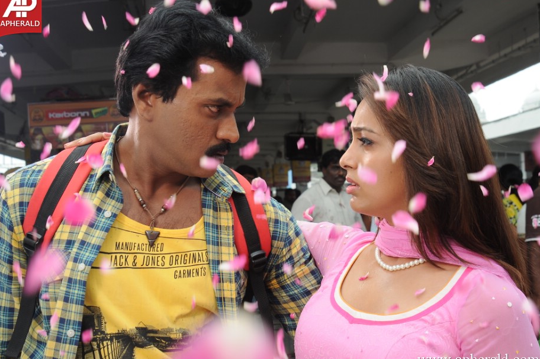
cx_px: 276
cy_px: 183
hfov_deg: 42.8
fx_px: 689
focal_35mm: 46
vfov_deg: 29.2
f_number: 5
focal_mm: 28
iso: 200
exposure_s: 1/320
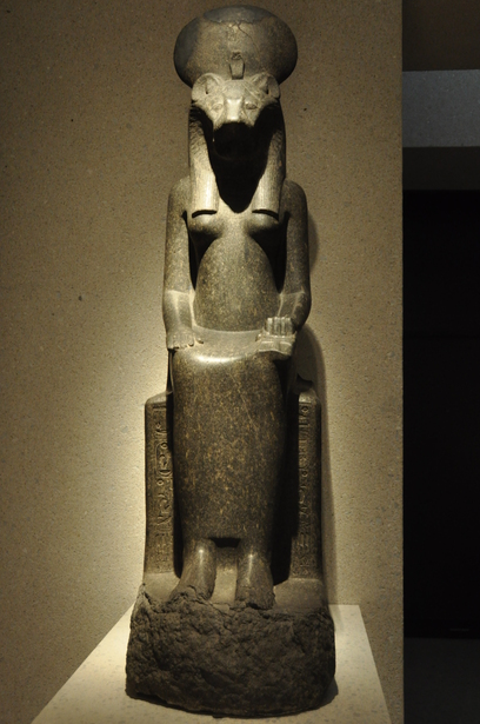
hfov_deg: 31.8
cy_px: 337
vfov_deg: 46.4
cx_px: 248
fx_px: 843
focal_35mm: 42
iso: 1000
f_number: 3.8
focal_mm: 26
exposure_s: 1/50
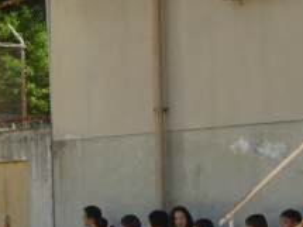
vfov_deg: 10.6
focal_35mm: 140
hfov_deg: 14.0
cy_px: 179
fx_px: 1225
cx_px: 256
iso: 80
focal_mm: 8.3
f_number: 3.9
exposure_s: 1/400
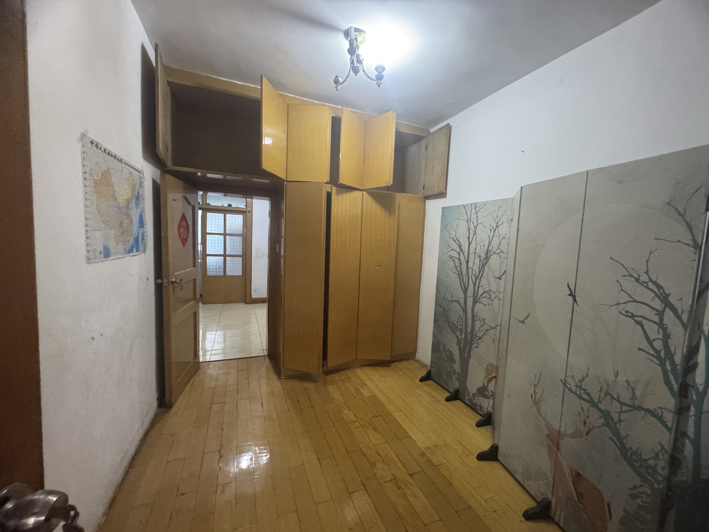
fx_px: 287
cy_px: 266
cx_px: 354
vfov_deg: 85.7
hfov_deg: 102.1
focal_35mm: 14
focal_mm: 2.22
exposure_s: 1/50
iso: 800
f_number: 2.2
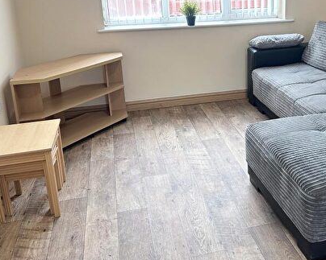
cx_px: 240
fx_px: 424
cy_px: 77
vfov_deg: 33.7
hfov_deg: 40.9
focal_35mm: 44
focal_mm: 5.7
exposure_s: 1/50
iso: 200
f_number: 1.5
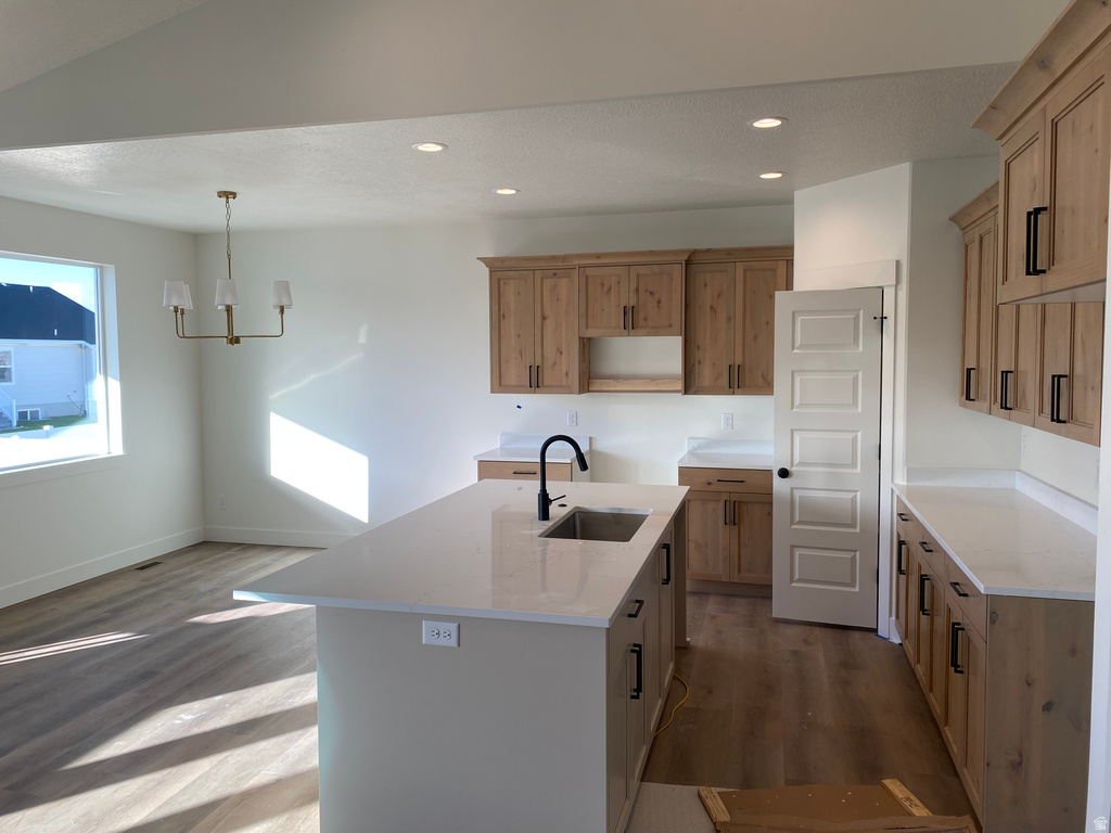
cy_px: 416
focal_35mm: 26
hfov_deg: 67.3
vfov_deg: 53.1
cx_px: 556
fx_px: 834
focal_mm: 4.25
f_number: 1.8
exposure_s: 1/158
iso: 32
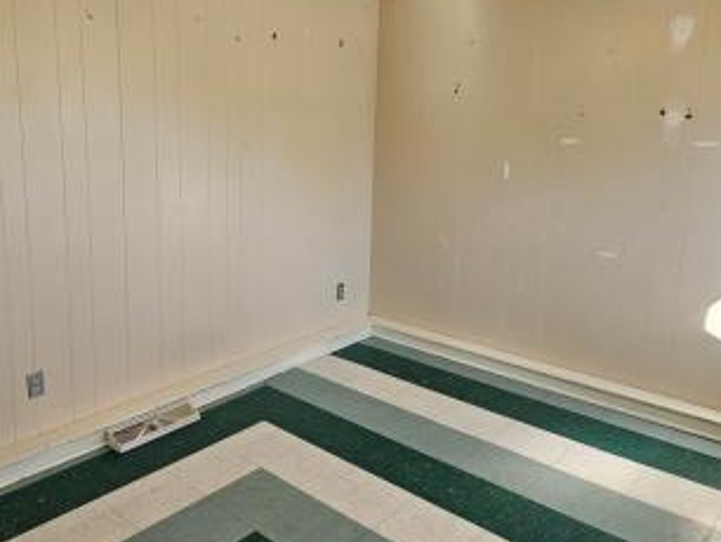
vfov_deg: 46.5
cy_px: 212
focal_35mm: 30
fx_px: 625
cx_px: 300
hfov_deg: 59.6
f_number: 1.8
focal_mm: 5.4
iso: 50
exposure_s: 1/120
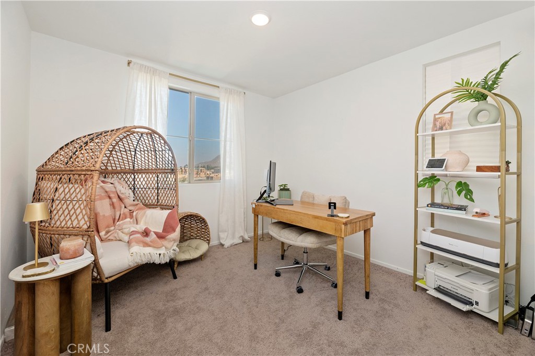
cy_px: 178
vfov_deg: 81.1
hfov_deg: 104.3
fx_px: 208
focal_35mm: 14
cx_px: 268
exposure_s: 1/40
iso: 500
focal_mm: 14
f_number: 10
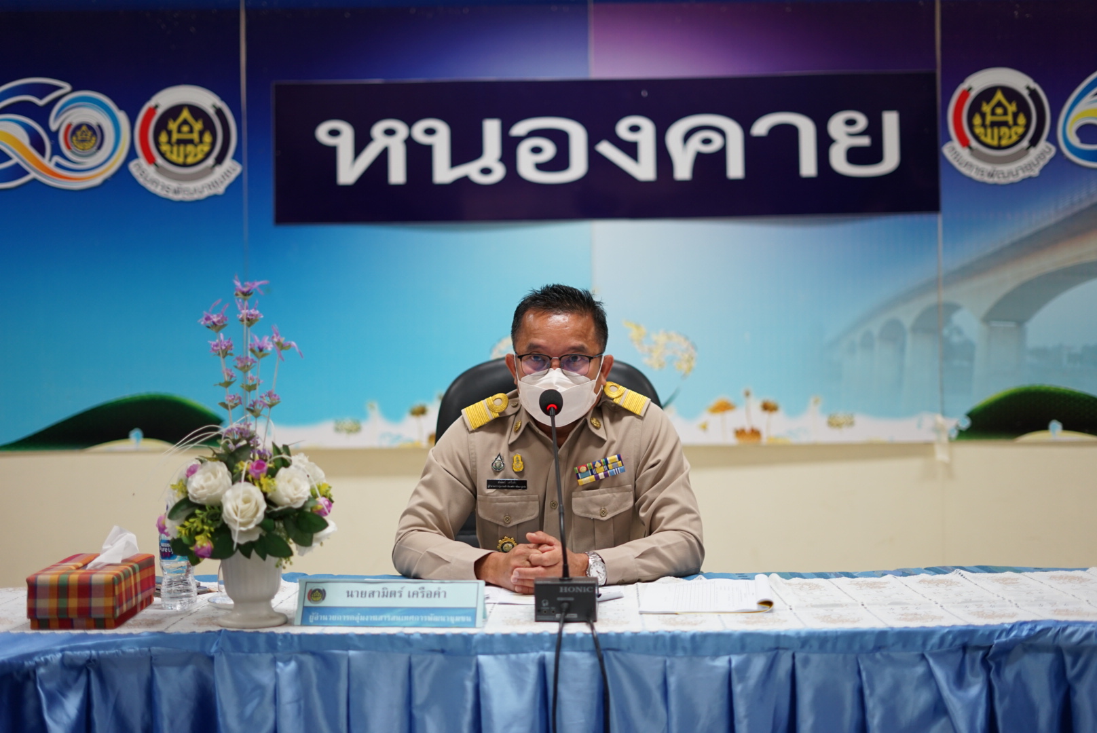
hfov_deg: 39.6
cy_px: 366
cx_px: 548
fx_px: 1525
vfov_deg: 27.0
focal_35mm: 50
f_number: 1.8
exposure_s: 1/160
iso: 400
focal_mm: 50
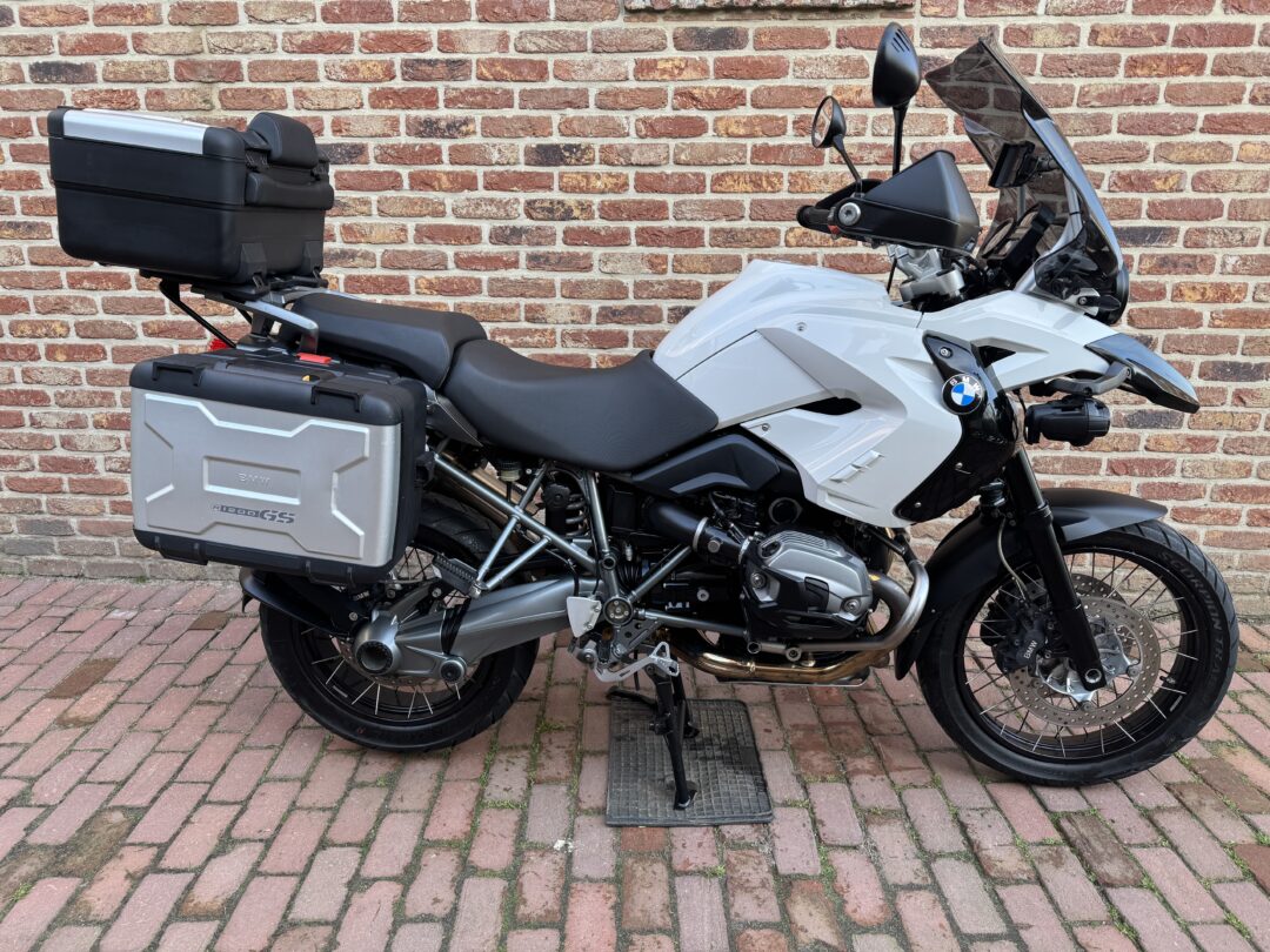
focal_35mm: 24
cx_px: 635
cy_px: 476
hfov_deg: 71.6
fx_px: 881
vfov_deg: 56.8
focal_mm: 6.76
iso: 64
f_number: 1.78
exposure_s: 1/146
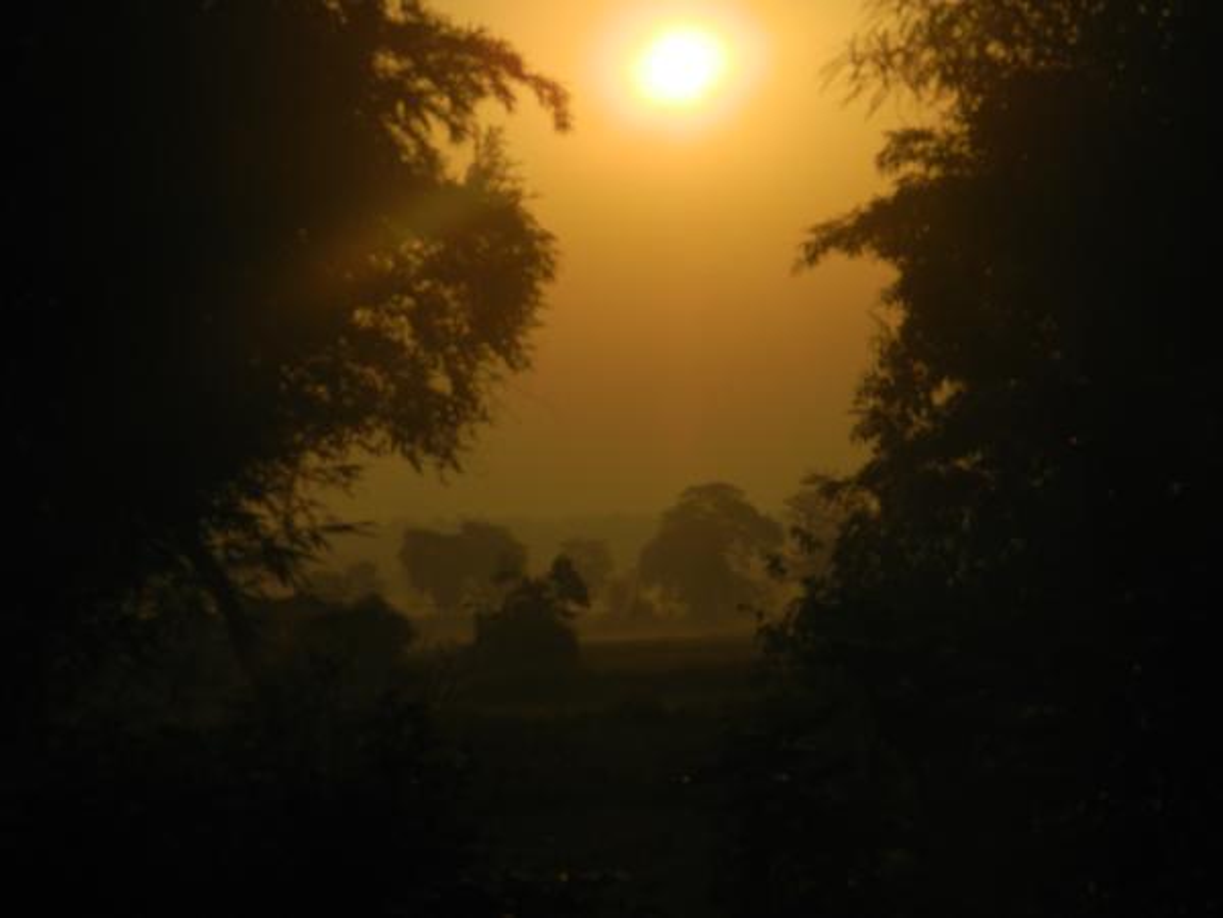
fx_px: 4558
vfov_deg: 11.5
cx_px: 612
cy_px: 459
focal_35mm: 129
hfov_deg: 15.3
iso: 80
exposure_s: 1/800
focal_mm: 23.2
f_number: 13.4
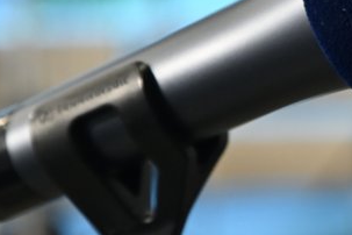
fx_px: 2513
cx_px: 431
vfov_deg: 5.3
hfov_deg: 7.9
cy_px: -27
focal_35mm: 257
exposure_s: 1/125
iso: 1600
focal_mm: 65
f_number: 4
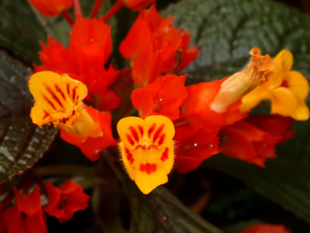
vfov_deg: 14.8
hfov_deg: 19.6
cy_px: 116
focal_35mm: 100
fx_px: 896
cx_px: 155
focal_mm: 18
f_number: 6.3
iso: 200
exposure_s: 1/200
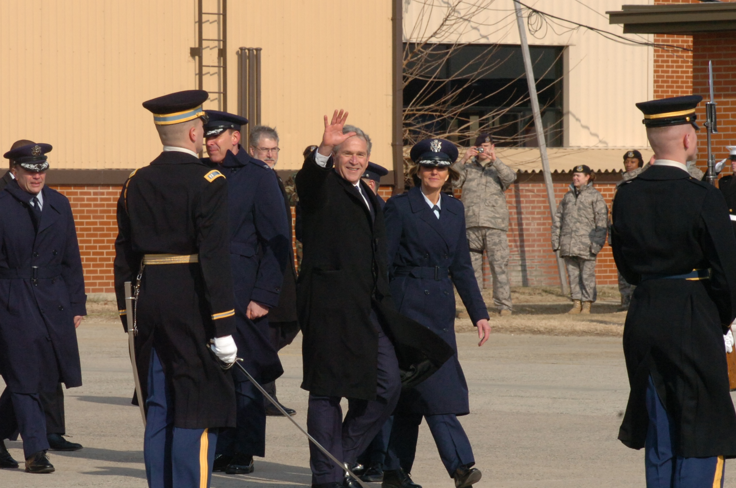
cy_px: 287
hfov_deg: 8.0
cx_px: 336
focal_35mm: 257
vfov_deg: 5.3
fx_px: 5234
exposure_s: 1/800
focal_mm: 145
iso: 800
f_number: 18
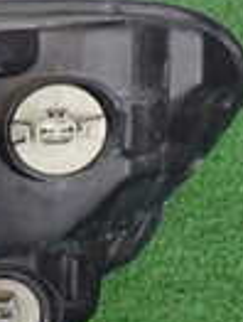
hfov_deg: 9.4
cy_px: 302
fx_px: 1276
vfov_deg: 14.2
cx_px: -395
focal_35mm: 137
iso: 160
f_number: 2.3
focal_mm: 5.4
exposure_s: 1/60
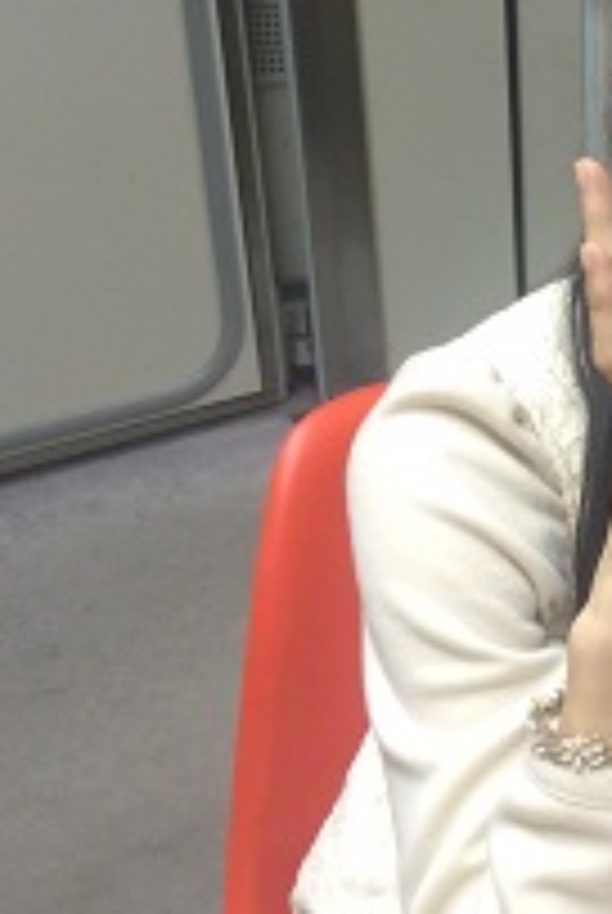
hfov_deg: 20.1
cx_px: 866
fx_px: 1525
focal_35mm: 60
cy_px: 398
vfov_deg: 33.3
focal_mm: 4.15
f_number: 2.2
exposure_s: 1/33
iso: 160
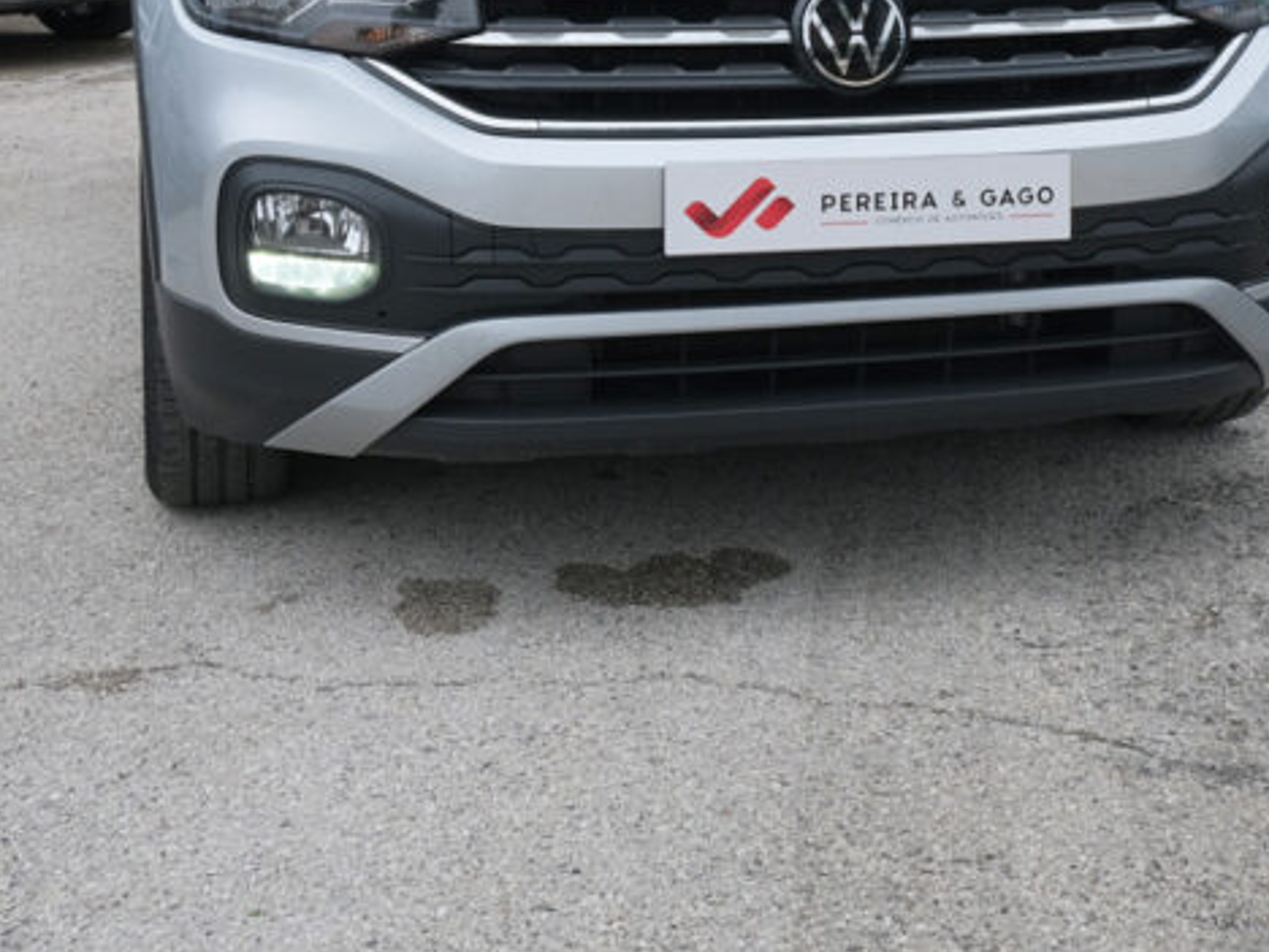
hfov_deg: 31.6
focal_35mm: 61
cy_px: 42
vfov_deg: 23.2
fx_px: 2236
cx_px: 759
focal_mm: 19.2
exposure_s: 1/160
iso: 640
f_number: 9
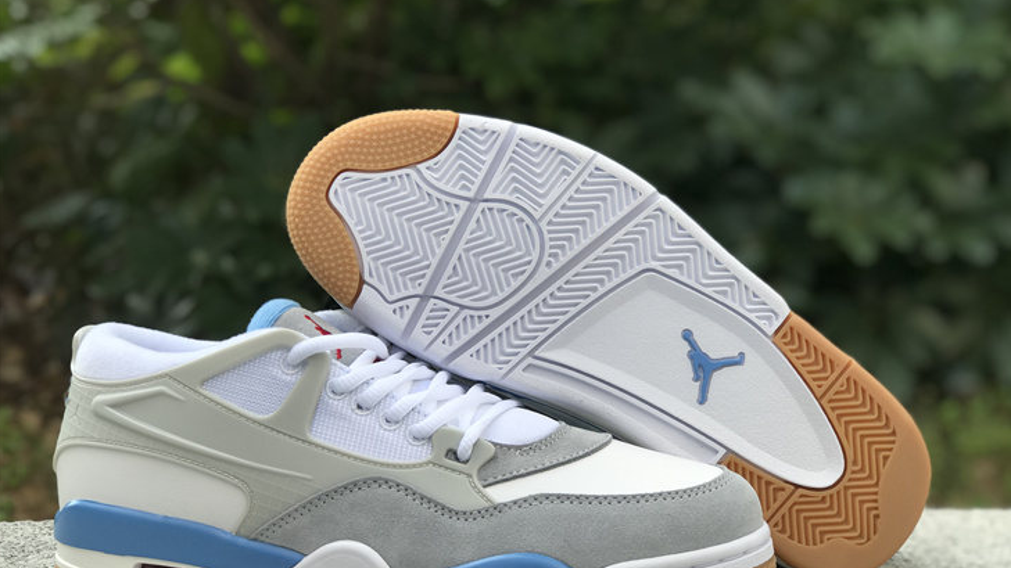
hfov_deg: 33.3
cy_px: 344
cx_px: 506
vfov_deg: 19.1
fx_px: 1689
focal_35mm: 63
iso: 20
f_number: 2.8
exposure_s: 1/150
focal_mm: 6.6
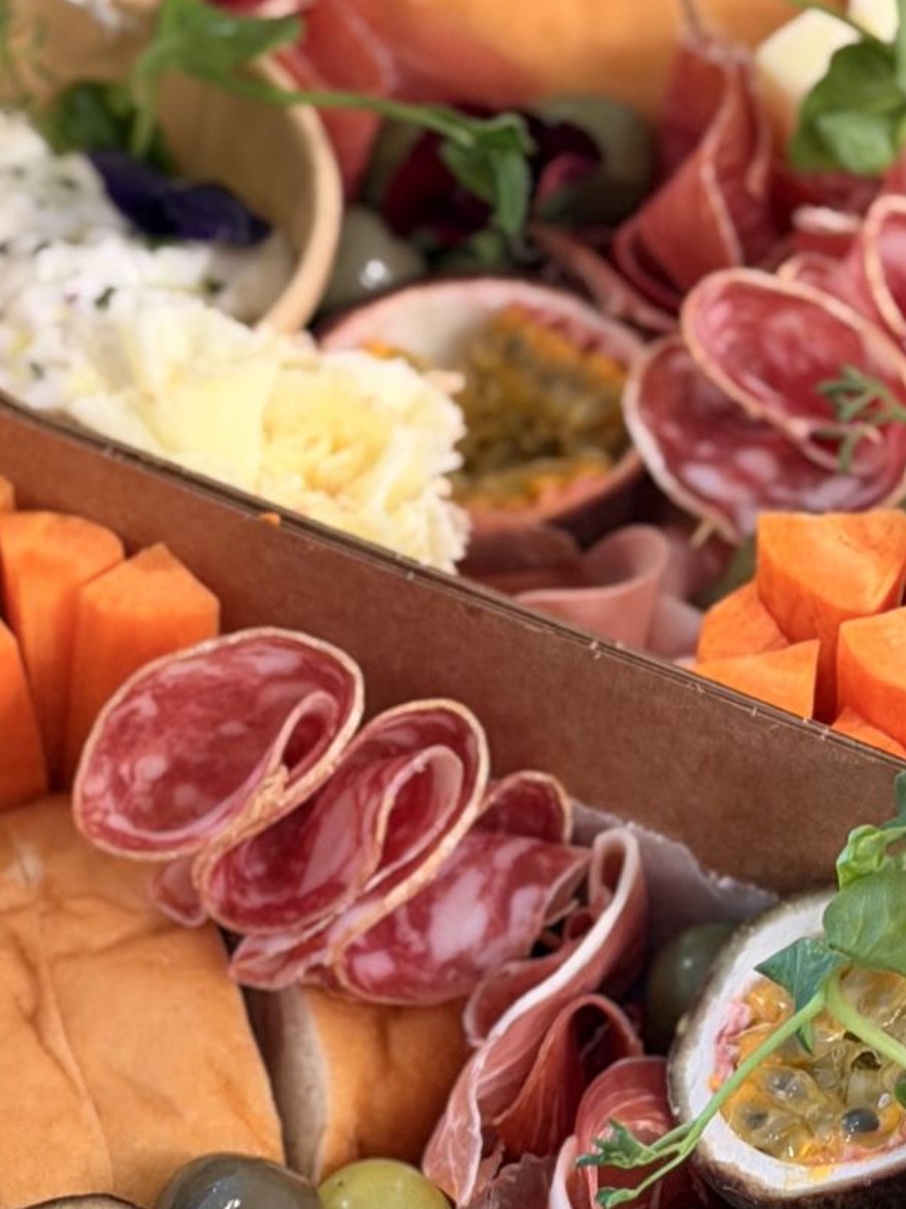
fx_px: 5272
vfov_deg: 13.0
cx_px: 278
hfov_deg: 9.8
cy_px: 1038
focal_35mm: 151
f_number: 1.78
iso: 250
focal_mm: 6.76
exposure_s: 1/33
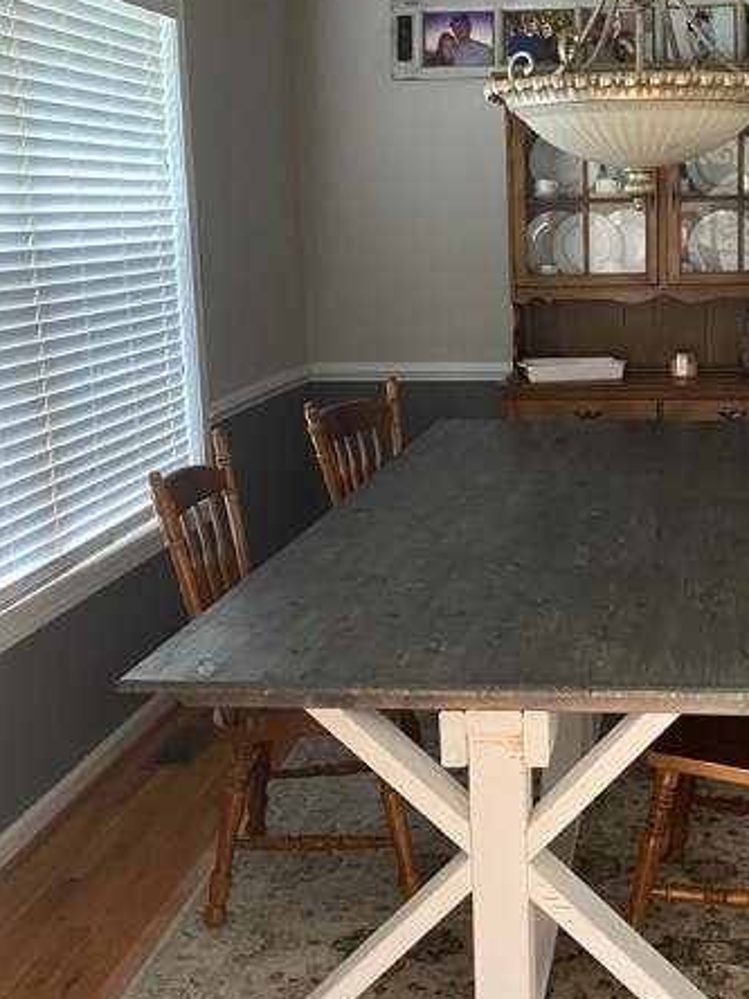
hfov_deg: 31.4
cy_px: 434
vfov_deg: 42.0
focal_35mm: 45
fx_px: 1298
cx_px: 592
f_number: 1.8
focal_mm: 4.25
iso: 500
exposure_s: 1/43
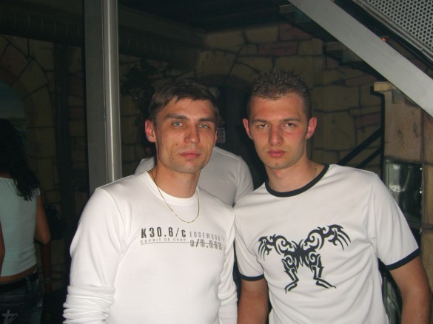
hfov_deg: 47.9
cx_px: 215
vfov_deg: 36.8
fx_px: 488
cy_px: 164
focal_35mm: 39
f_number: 2.8
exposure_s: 1/60
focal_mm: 7.9
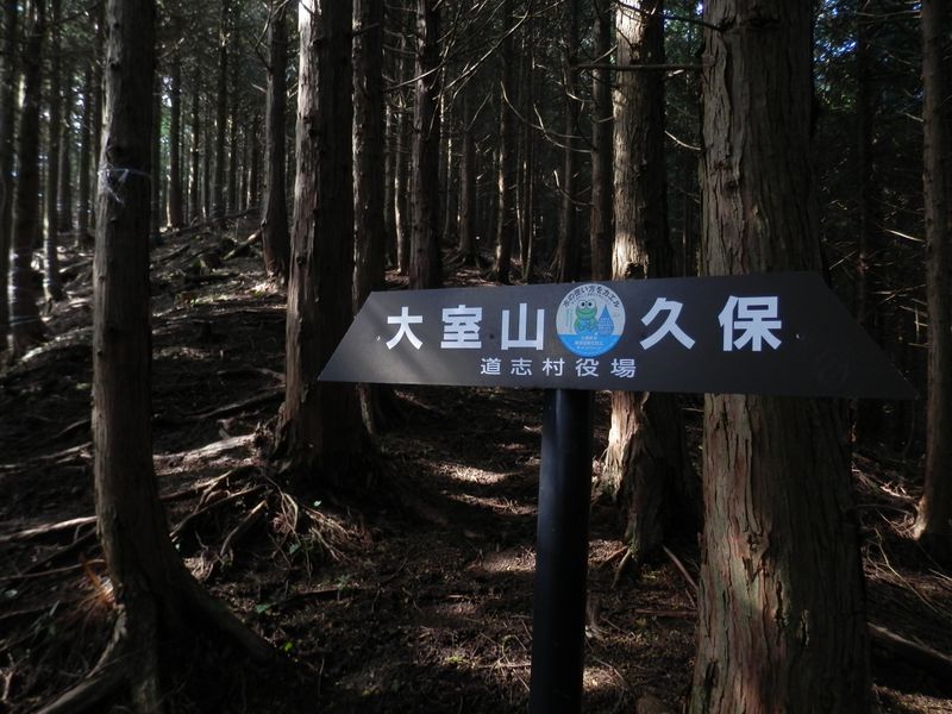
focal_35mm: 25
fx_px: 688
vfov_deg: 54.9
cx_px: 476
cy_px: 357
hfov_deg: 69.4
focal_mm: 4.5
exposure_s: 1/30
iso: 125
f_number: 3
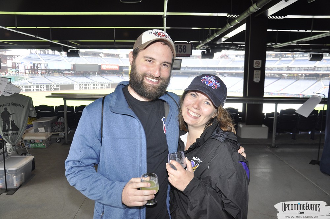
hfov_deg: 59.6
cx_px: 165
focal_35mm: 32
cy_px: 110
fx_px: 288
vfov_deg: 41.6
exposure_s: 1/80
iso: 400
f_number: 5
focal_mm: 21
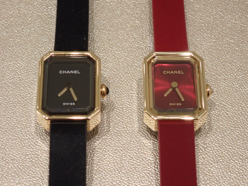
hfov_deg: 19.6
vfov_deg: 14.8
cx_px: 124
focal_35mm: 100
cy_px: 93
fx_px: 716
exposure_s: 1/100
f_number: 4.9
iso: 400
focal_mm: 18
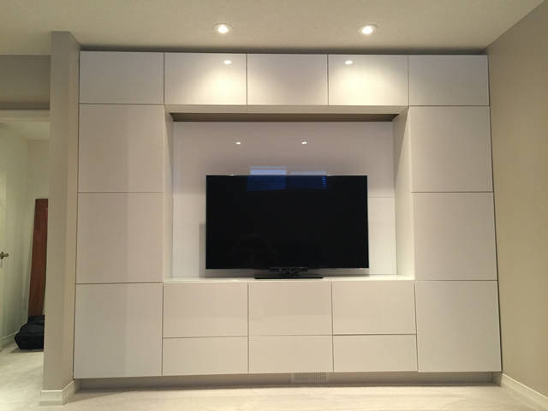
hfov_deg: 61.7
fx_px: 459
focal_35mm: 29
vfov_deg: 48.2
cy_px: 206
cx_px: 274
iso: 100
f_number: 2.2
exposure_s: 1/10
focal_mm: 4.15
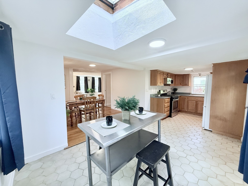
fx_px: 100
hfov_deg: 102.1
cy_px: 93
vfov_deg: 85.7
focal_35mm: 14
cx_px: 124
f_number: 2.2
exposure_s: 1/120
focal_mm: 2.22
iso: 320
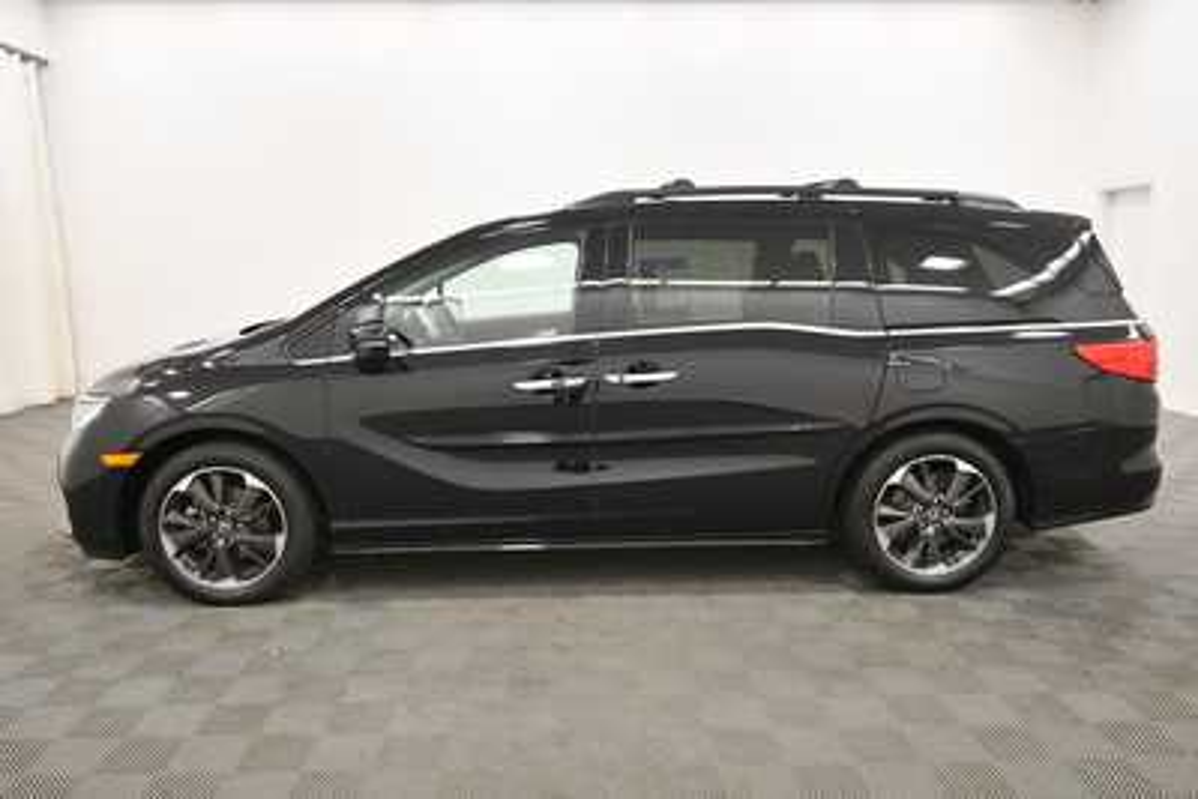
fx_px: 899
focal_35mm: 27
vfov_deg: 48.0
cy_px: 400
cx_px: 599
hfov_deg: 67.4
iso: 1250
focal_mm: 18
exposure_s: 1/125
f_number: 5.3
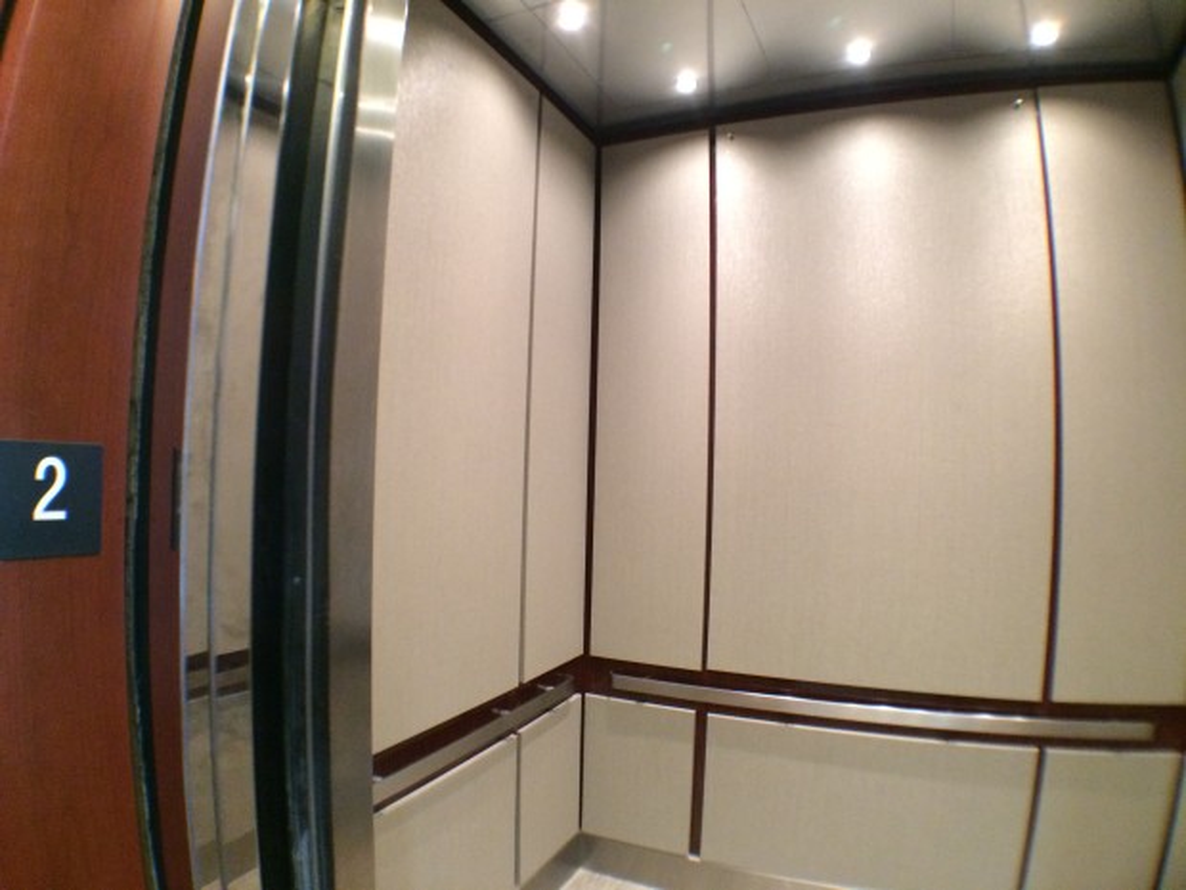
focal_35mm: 29
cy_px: 445
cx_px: 593
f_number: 2.2
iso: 320
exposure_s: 1/17
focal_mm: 4.15
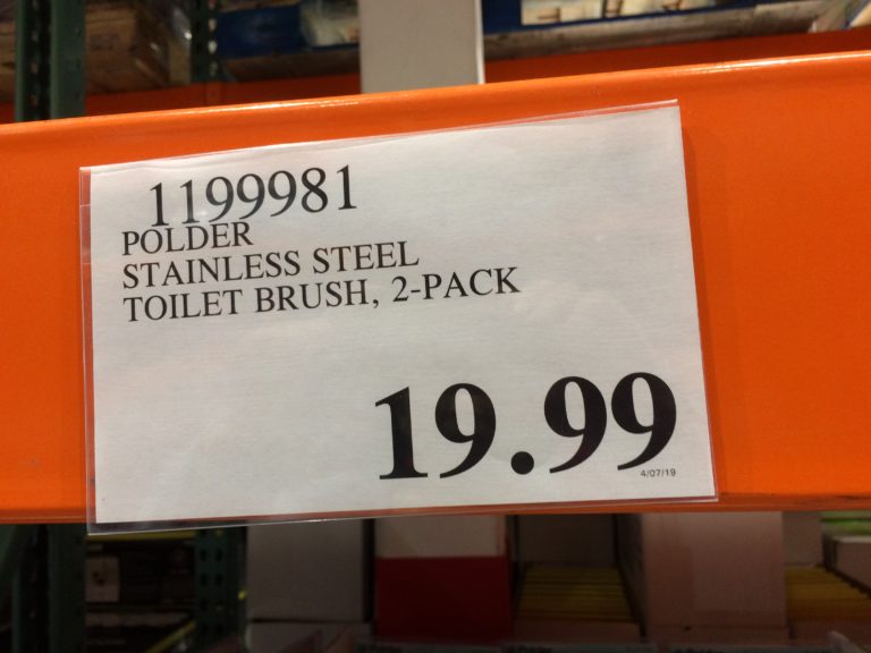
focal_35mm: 29
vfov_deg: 48.2
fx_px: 730
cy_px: 326
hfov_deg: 61.7
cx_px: 436
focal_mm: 4.15
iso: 125
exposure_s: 1/30
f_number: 2.2
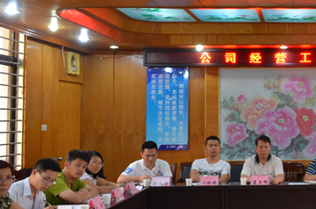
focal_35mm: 60
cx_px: 314
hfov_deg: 31.1
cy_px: 88
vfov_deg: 22.5
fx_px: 525
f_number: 4
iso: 640
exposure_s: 1/60
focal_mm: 18
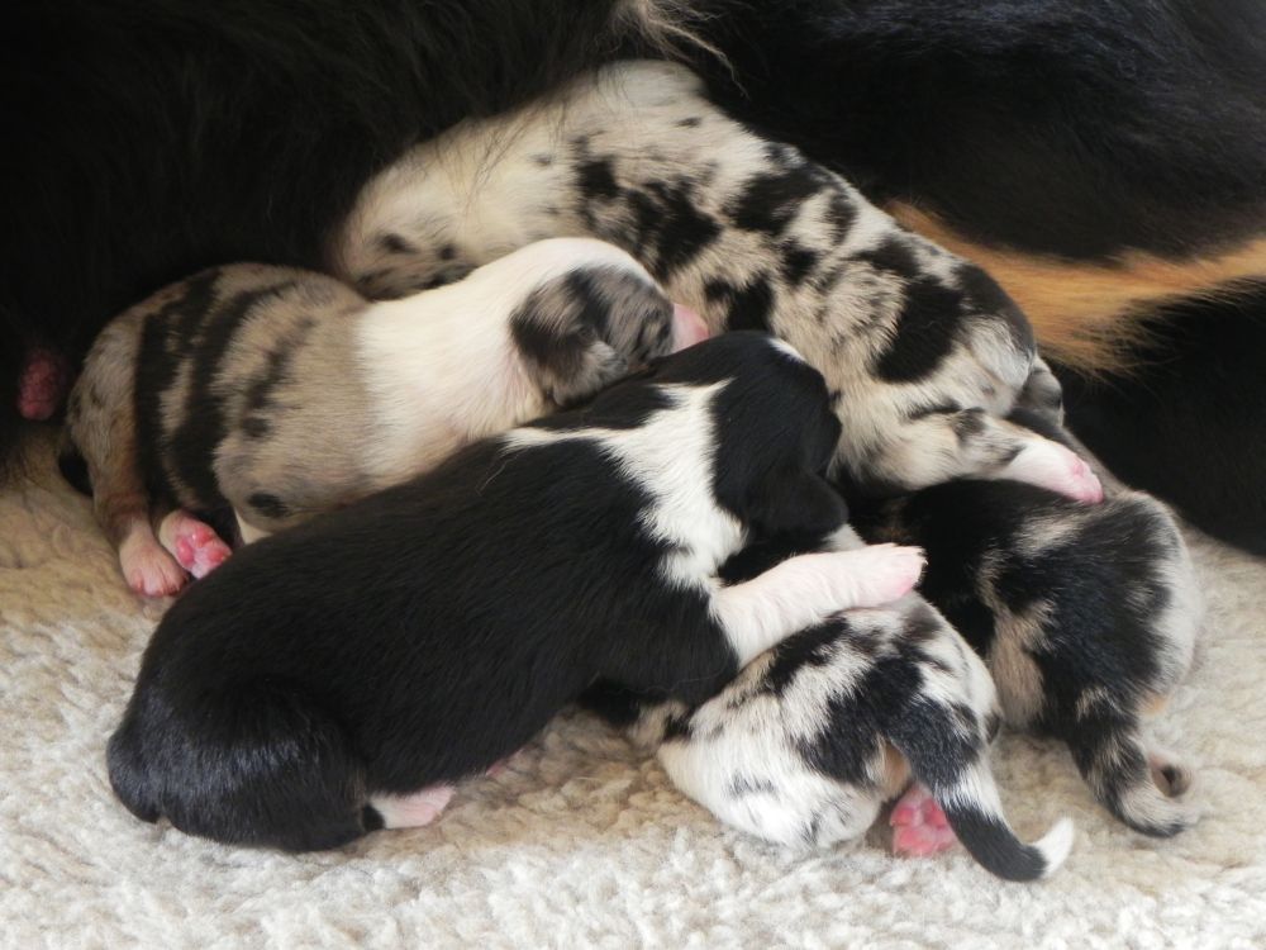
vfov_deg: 22.3
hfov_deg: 29.4
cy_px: 475
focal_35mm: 66
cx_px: 633
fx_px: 2414
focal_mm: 11.8
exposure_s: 1/29.8
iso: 400
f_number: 3.5
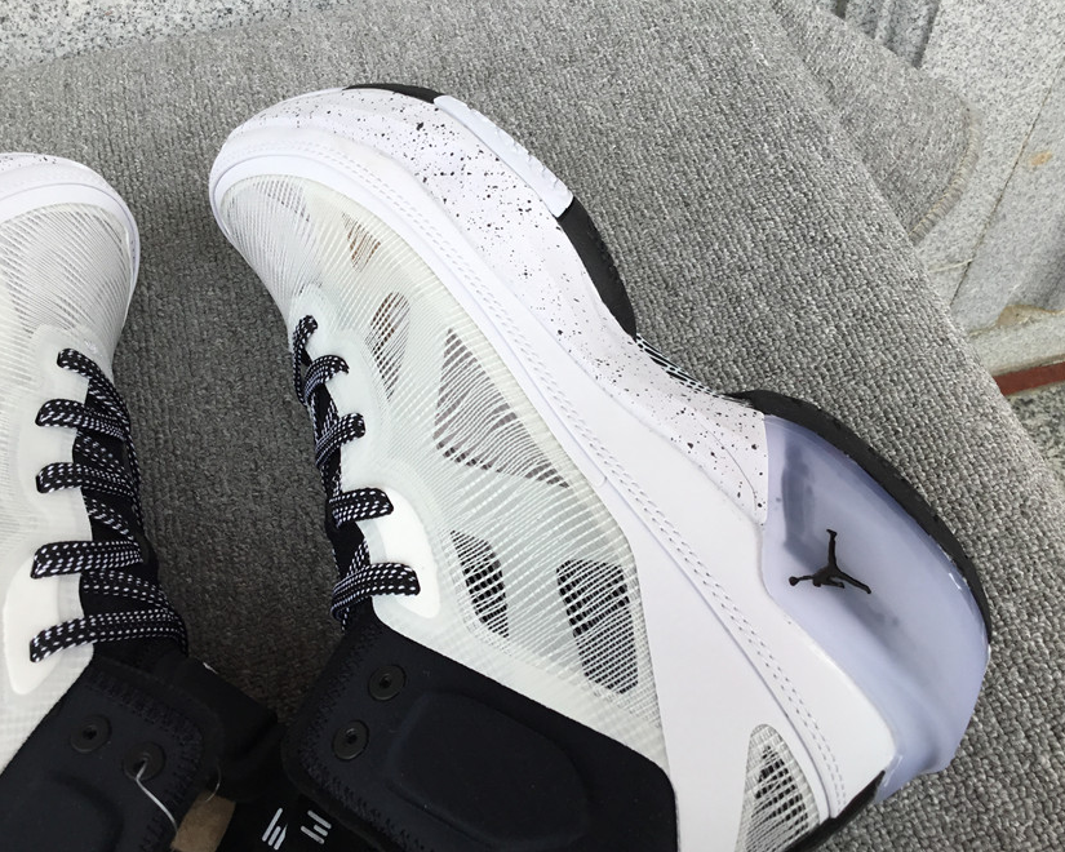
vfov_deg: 44.5
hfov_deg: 54.2
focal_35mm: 33
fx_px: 1040
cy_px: 431
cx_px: 507
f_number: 2.4
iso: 25
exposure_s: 1/265
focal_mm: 3.3
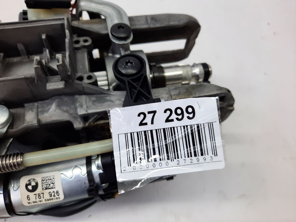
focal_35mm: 25
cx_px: 148
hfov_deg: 69.4
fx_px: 214
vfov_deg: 54.9
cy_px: 111
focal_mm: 4.6
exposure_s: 1/50
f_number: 2
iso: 40
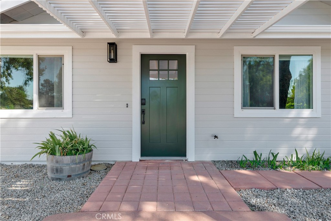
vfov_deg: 61.9
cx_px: 166
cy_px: 110
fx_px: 184
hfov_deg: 84.0
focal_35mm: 20
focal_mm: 20
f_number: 8
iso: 200
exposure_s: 1/80
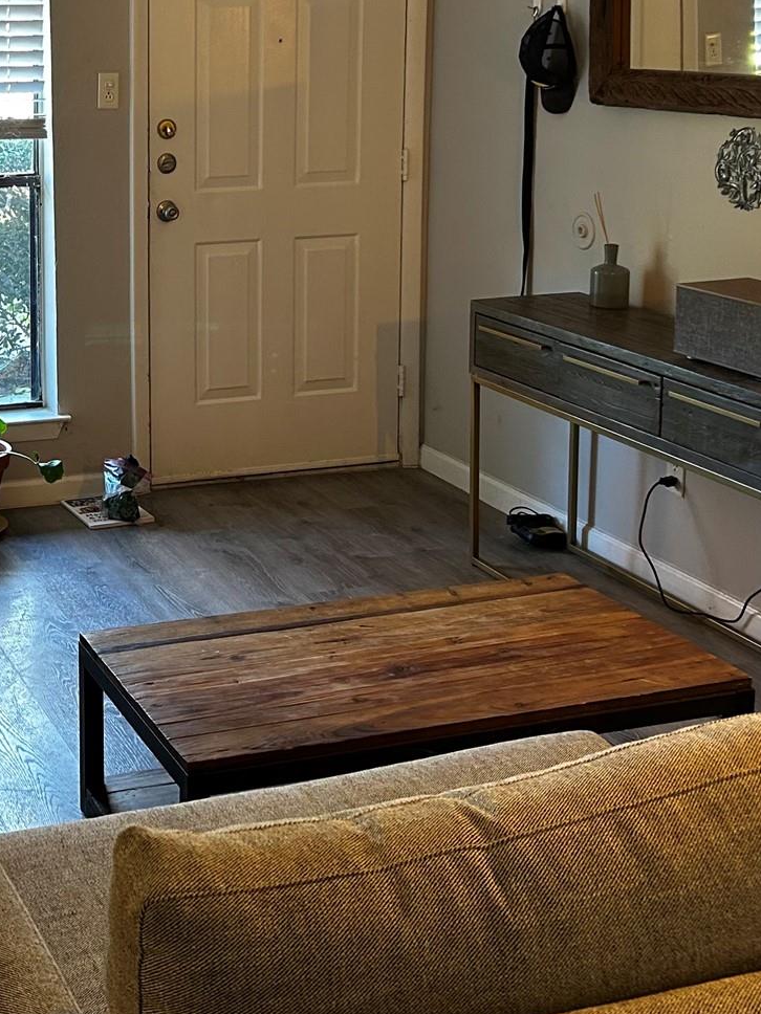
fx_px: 1612
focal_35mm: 55
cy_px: 249
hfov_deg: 25.6
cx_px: 60
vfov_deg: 34.2
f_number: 1.5
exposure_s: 1/60
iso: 250
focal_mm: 5.7
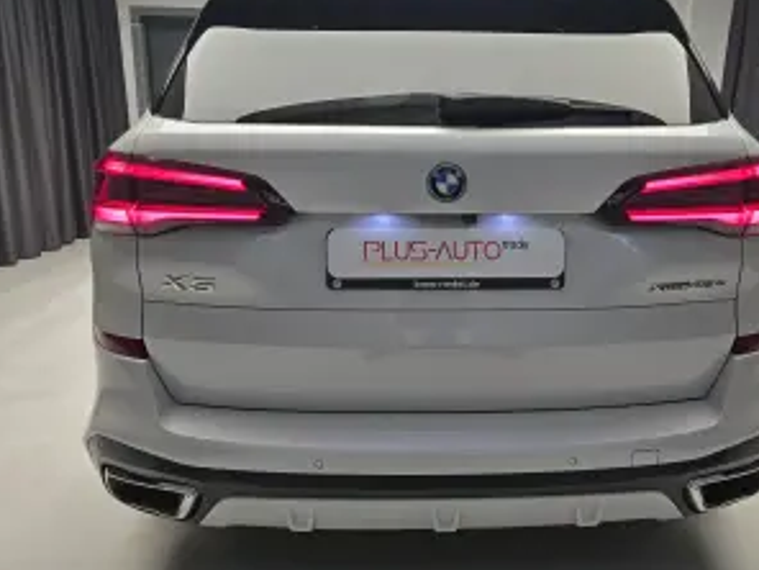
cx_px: 441
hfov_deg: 63.1
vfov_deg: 49.5
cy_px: 239
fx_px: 614
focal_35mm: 28
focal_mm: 6.3
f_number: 1.7
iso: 80
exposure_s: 1/180
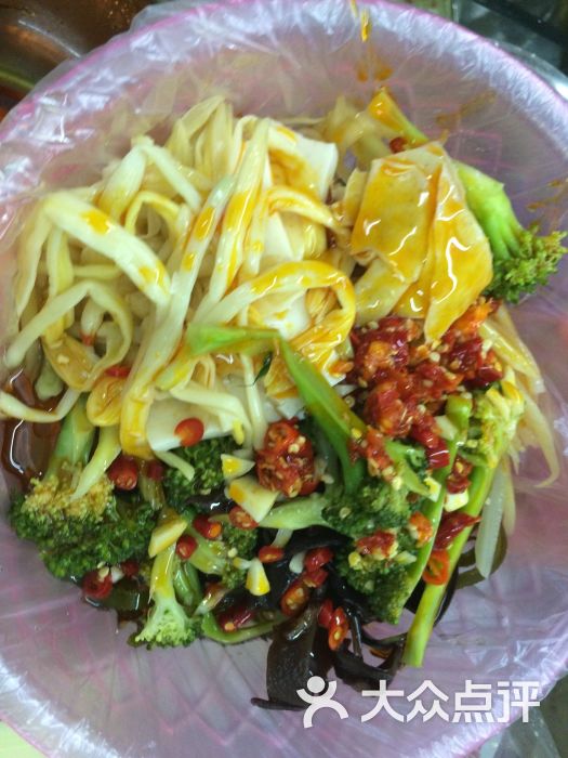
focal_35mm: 29
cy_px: 379
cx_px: 284
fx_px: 634
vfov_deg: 61.7
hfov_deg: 48.2
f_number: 2.2
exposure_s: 1/33
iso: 200
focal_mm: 4.15
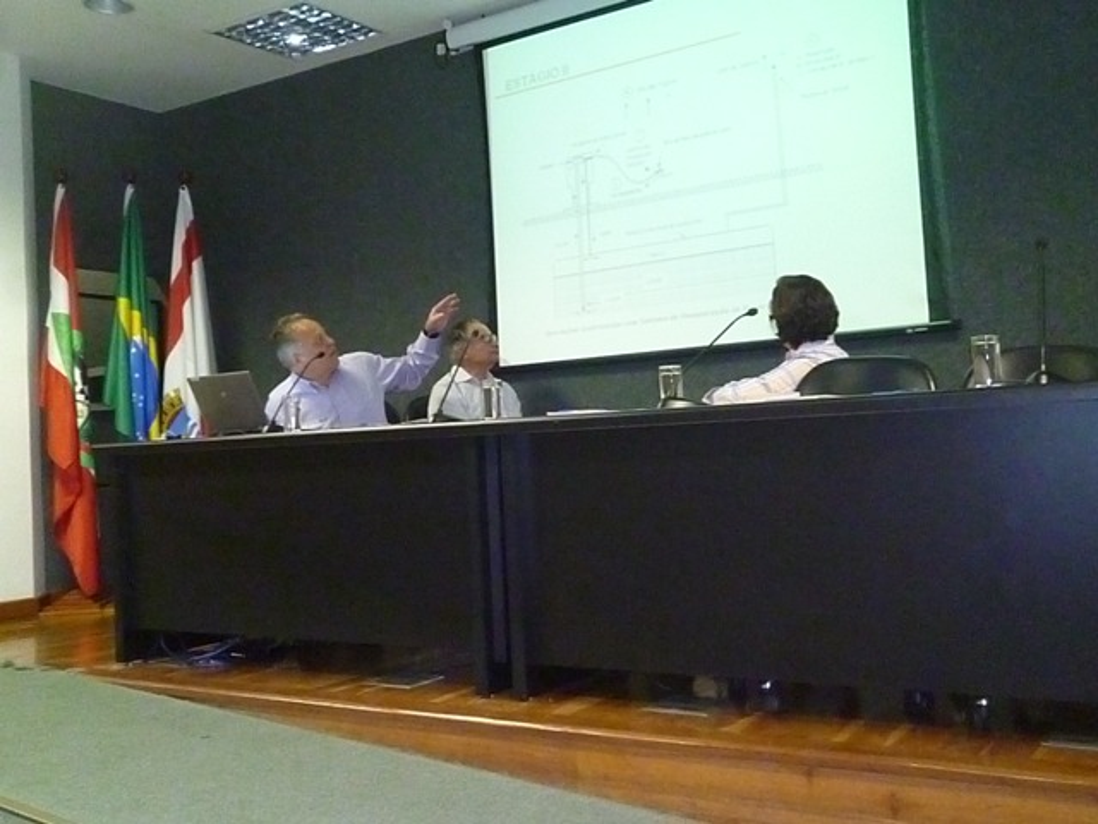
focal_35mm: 36
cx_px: 549
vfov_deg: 39.7
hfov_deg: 51.4
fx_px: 1142
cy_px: 412
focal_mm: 6.4
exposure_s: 1/60
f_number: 3.5
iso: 2500
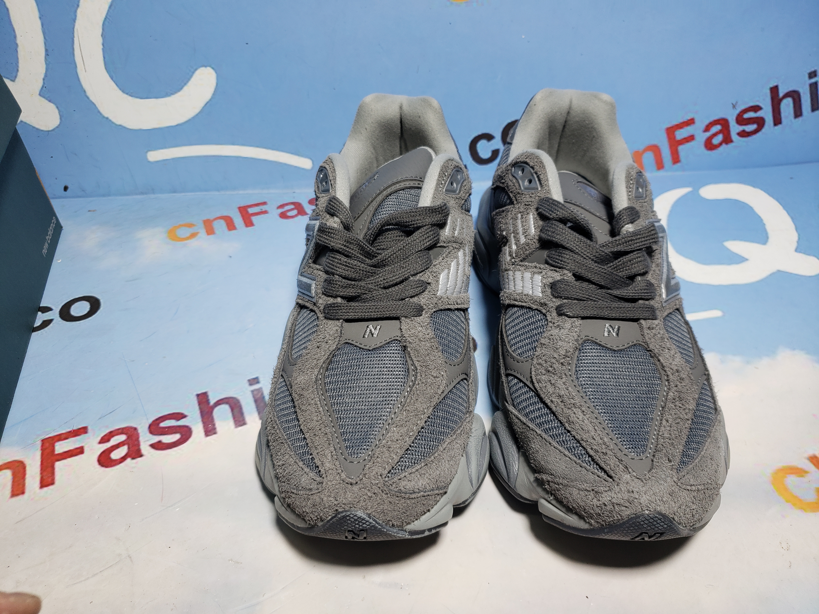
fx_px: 615
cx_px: 410
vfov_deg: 53.1
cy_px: 307
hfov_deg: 67.3
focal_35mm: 26
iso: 50
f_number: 1.5
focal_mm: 4.3
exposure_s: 1/296
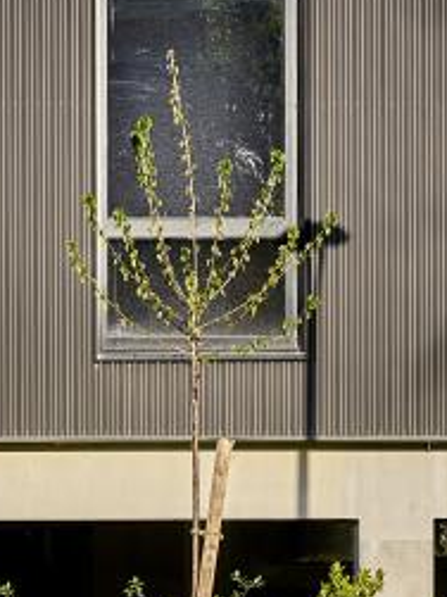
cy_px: 288
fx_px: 8771
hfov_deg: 2.9
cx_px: 21
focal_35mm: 509
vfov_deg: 3.9
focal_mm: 170
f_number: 9
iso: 200
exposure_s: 1/400
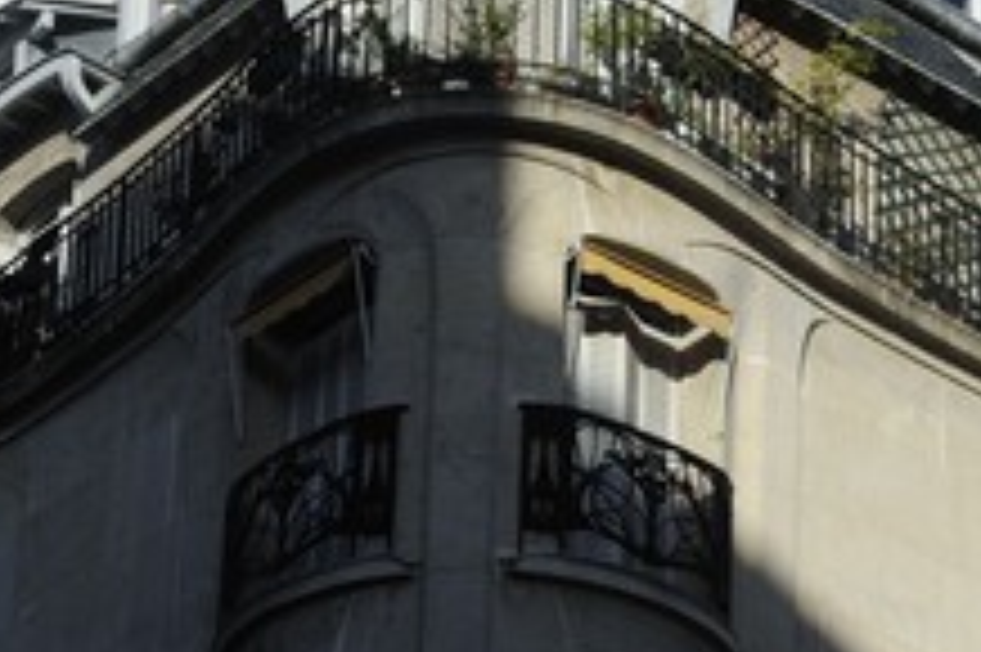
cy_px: 144
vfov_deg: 6.5
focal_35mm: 212
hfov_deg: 9.7
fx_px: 5772
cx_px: 778
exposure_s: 1/160
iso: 200
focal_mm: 110
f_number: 14
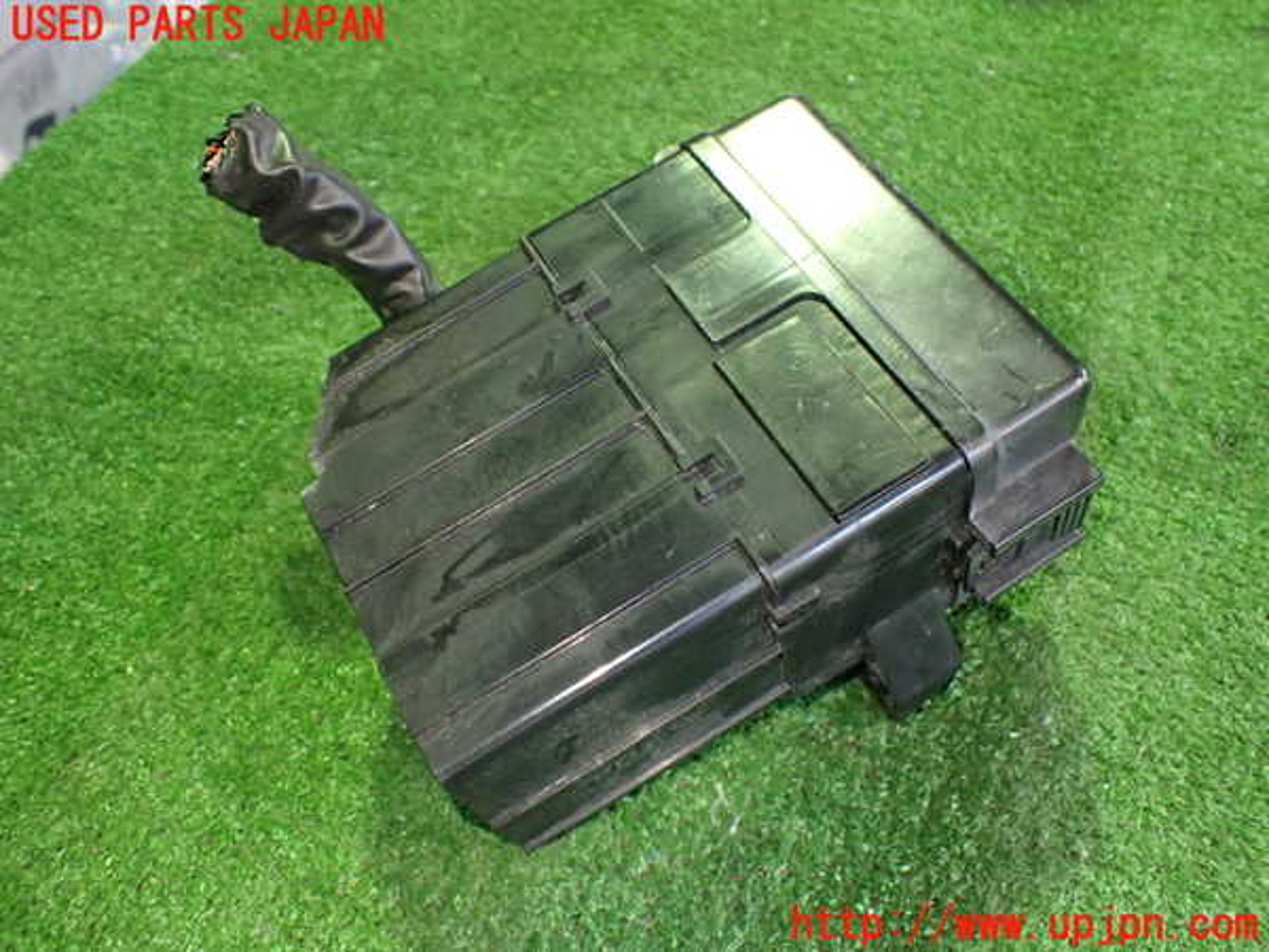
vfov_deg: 46.8
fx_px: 1100
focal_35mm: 30
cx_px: 634
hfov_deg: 60.0
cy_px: 476
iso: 800
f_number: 2.3
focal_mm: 5.4
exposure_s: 1/50
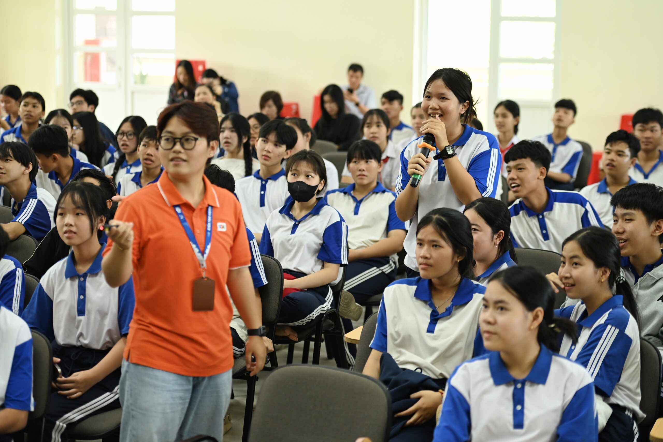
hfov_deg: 24.8
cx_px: 332
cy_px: 221
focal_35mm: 82
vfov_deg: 16.7
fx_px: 1510
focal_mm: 82
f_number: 2.8
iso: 2000
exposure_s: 1/250
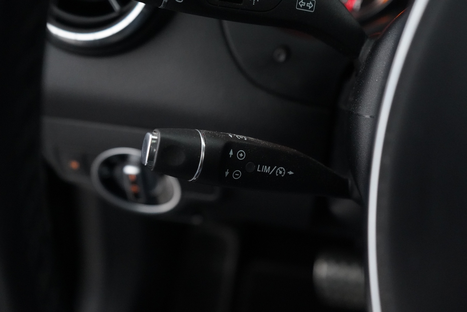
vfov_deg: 38.9
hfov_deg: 55.8
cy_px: 156
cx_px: 234
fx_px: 441
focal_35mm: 34
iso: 12800
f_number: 4
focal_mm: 34
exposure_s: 1/80
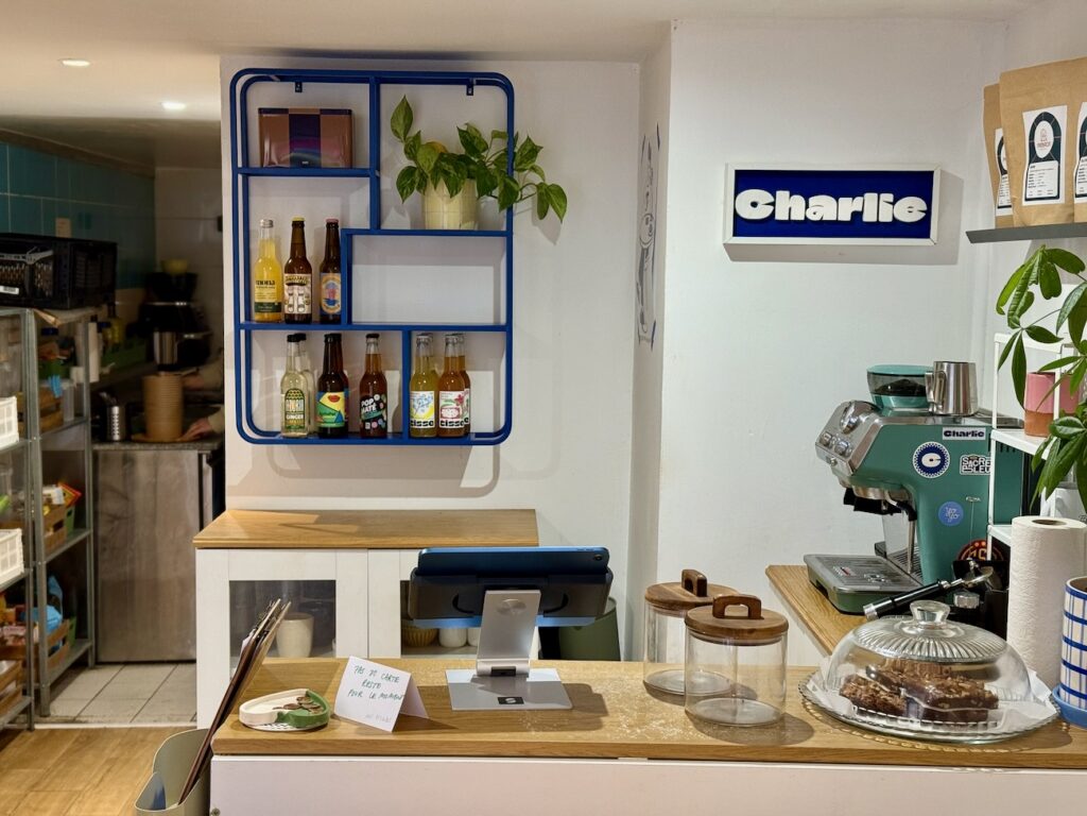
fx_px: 1507
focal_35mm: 48
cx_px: 544
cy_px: 408
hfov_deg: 39.7
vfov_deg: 30.3
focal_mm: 6.76
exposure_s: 1/50
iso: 80
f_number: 1.78
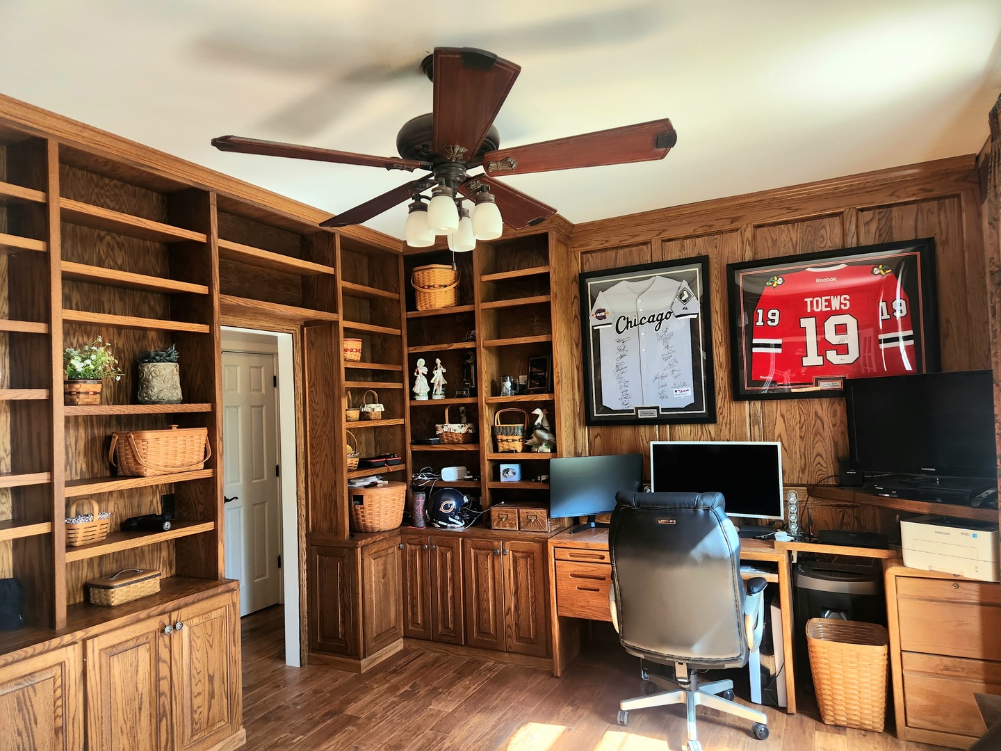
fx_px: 665
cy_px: 376
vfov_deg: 58.9
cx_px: 500
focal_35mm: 23
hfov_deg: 73.9
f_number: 1.8
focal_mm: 5.4
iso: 160
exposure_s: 1/120
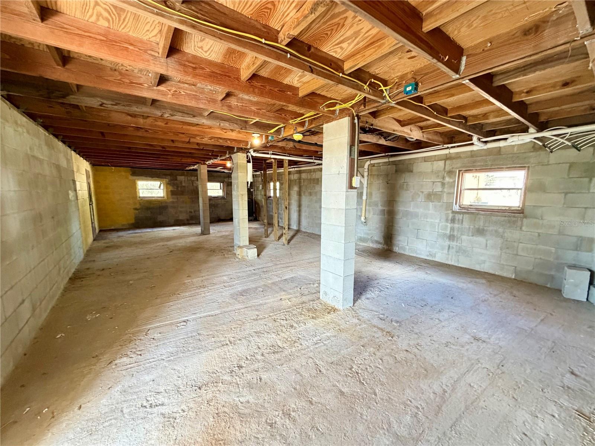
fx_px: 241
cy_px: 223
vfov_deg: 85.7
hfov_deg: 102.1
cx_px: 298
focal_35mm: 14
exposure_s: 1/60
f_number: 2.2
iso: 500
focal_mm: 2.22
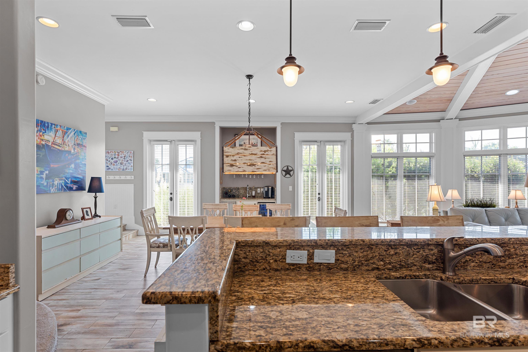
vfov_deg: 68.6
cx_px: 264
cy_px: 176
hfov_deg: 91.3
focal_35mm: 18
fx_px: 258
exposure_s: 1/20
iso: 400
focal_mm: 17.6
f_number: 8
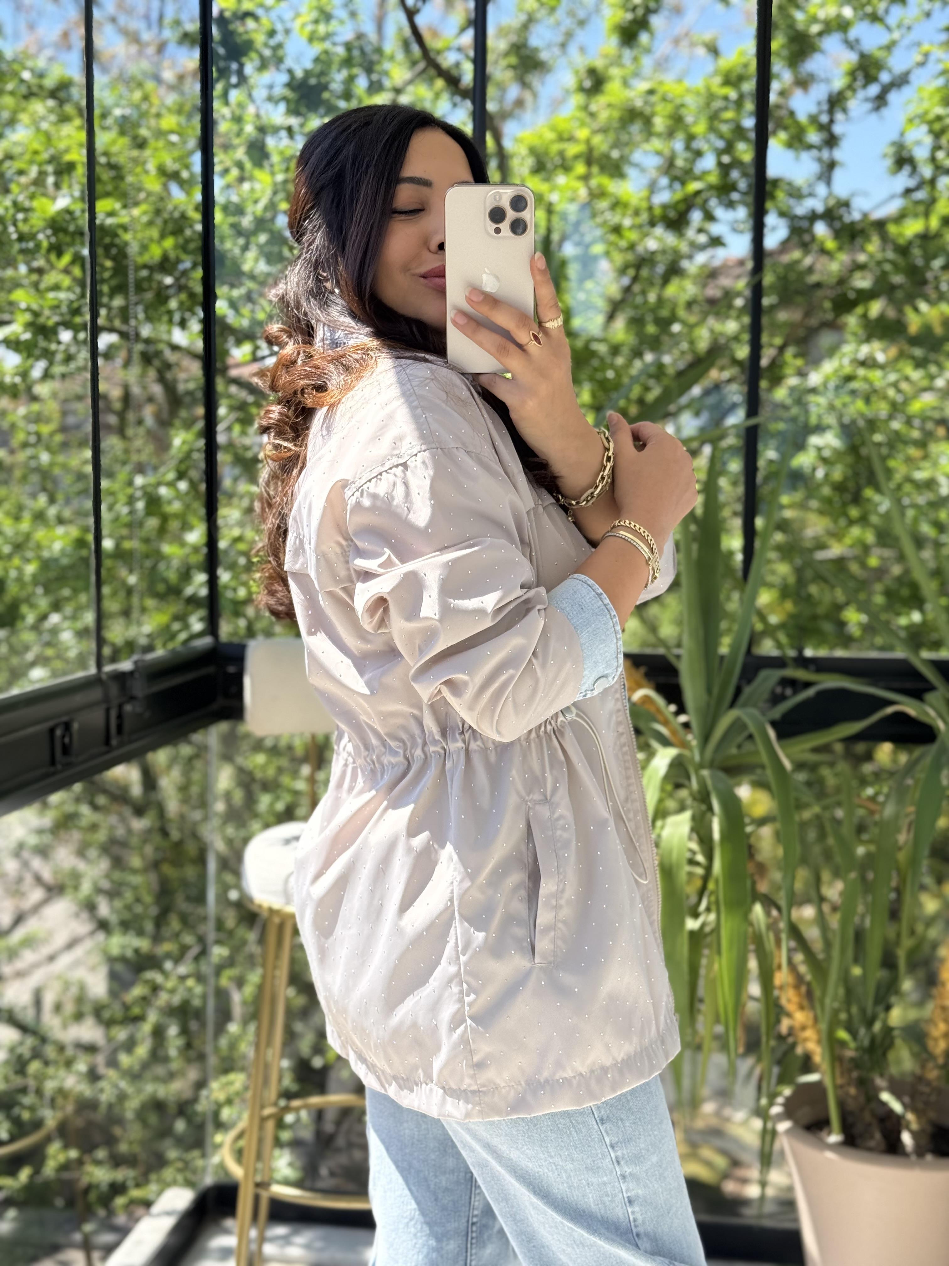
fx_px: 1755
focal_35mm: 48
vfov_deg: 39.7
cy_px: 633
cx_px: 474
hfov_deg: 30.3
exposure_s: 1/636
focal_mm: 6.76
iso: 80
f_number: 1.78
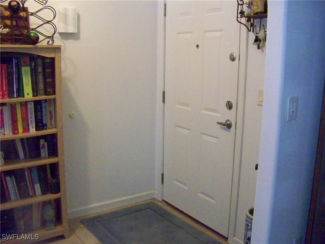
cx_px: 162
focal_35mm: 36
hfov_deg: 51.4
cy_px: 122
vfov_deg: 39.7
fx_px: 338
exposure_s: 1/30
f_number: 2.8
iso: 1250
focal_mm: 5.85
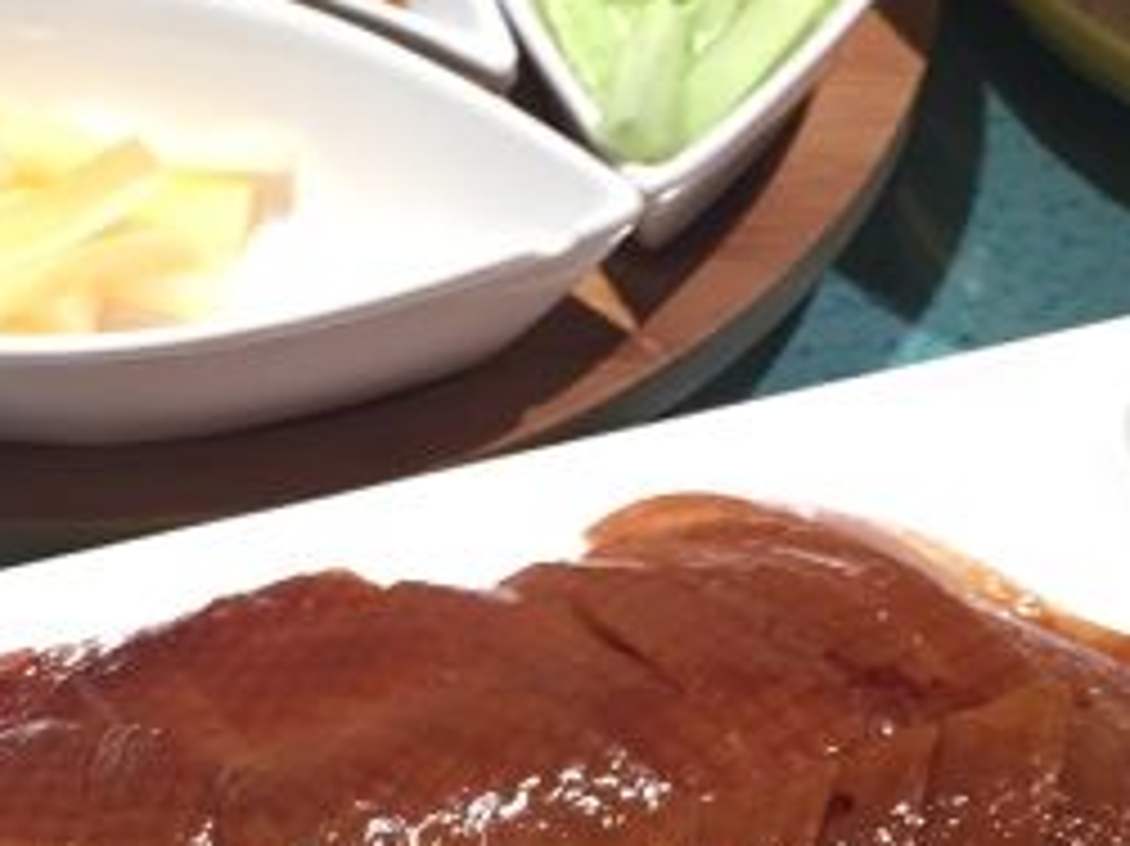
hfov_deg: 24.1
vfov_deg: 18.2
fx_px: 2643
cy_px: 506
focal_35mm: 81
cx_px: 455
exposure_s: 1/33
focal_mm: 4.15
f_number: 2.2
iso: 64
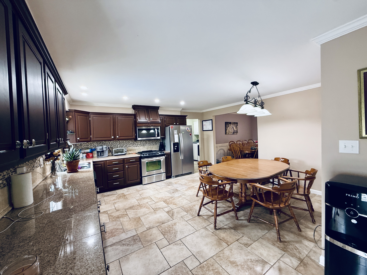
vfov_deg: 85.7
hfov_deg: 102.1
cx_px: 184
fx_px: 148
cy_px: 138
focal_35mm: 14
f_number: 2.2
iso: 320
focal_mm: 2.22
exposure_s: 1/60
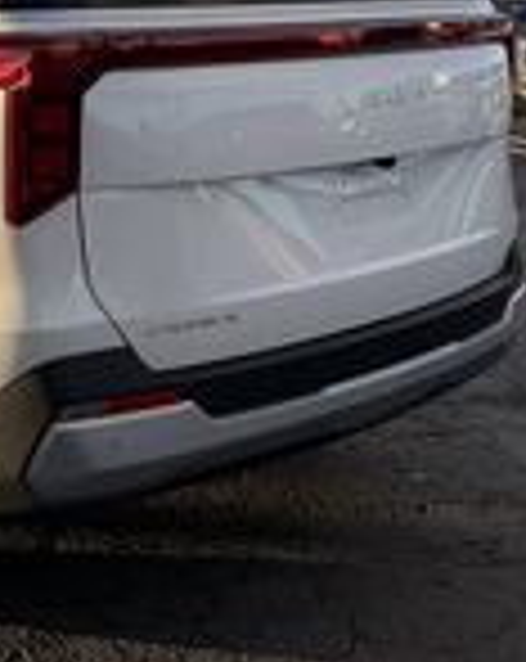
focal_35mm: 67
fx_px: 1308
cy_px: 155
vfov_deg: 27.9
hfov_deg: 21.7
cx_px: -31
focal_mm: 6.76
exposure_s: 1/2445
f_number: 1.78
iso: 80
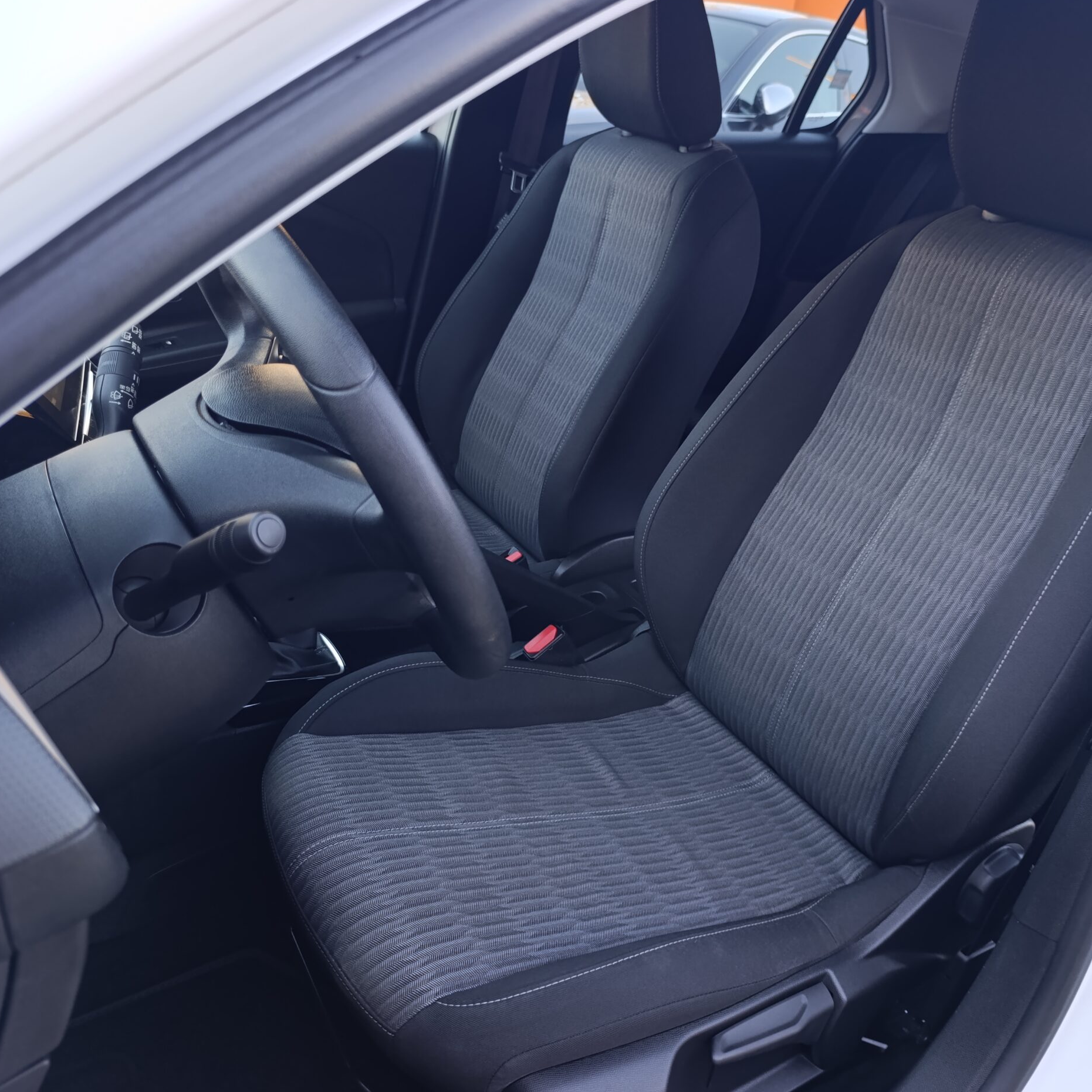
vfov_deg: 57.3
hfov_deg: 57.0
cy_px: 550
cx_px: 633
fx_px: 999
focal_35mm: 28
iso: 500
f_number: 1.6
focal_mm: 6.14
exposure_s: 1/100
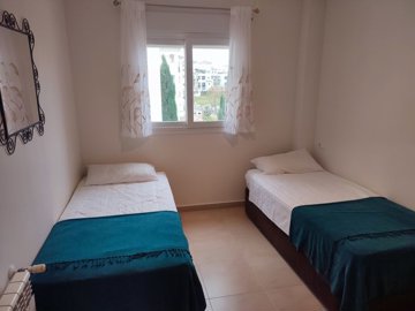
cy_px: 156
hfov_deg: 69.4
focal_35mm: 25
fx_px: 300
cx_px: 208
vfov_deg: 54.9
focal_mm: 6.04
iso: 62
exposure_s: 1/50
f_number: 1.9
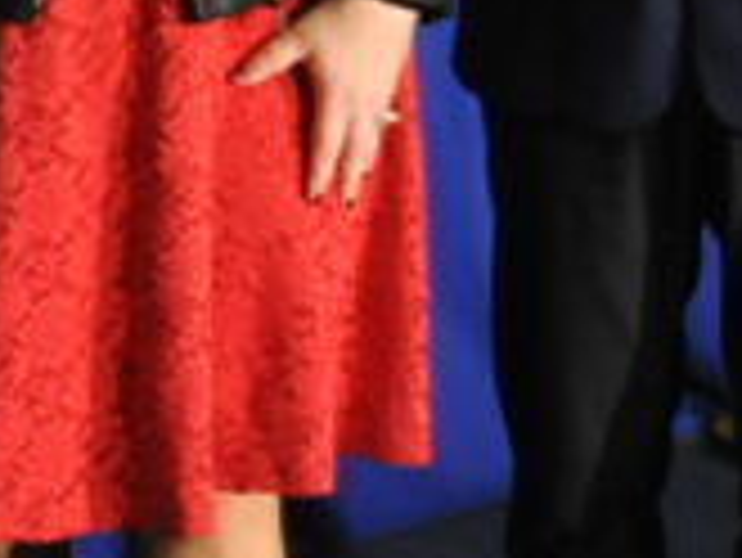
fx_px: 4097
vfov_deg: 7.8
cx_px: -526
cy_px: 110
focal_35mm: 191
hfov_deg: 9.9
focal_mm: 32
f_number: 2.8
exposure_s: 1/160
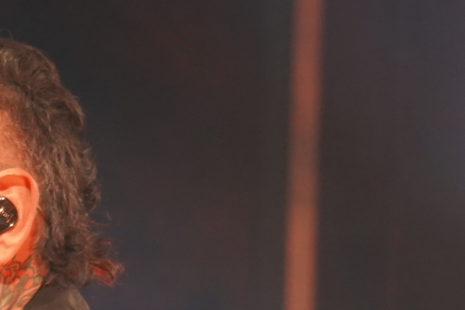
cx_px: 552
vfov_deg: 2.4
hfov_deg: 3.6
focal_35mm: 566
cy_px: 342
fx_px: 7310
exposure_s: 1/160
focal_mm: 105
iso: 1250
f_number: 4
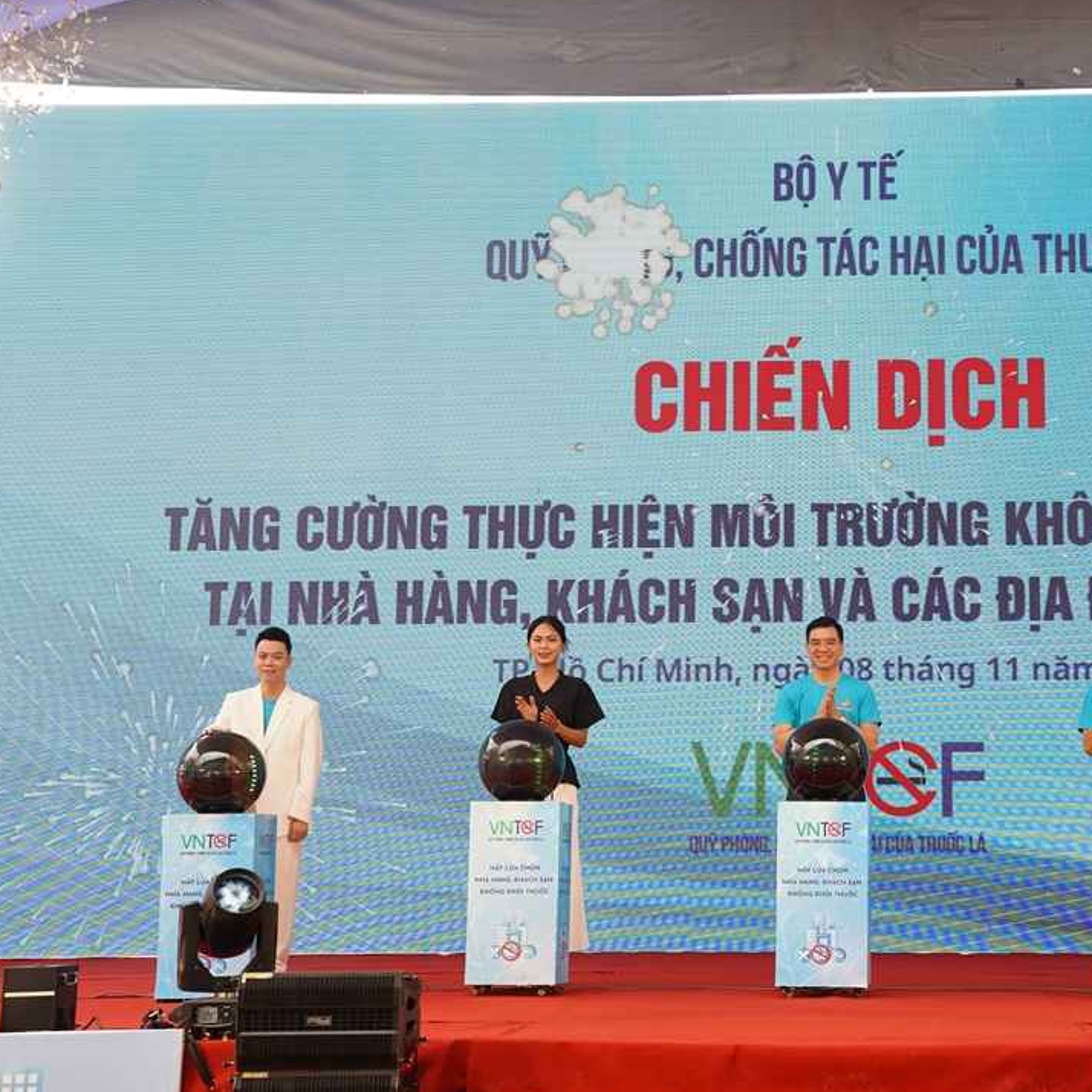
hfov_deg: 28.3
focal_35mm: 60
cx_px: 797
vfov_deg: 28.6
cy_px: 543
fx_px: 2141
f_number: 5
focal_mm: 42
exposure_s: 1/800
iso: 1600
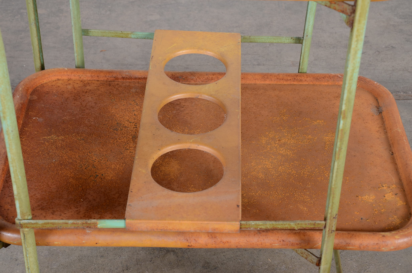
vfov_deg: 18.1
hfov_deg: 27.0
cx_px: 206
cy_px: 136
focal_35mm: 75
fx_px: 857
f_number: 10
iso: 125
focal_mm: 50
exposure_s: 1/125
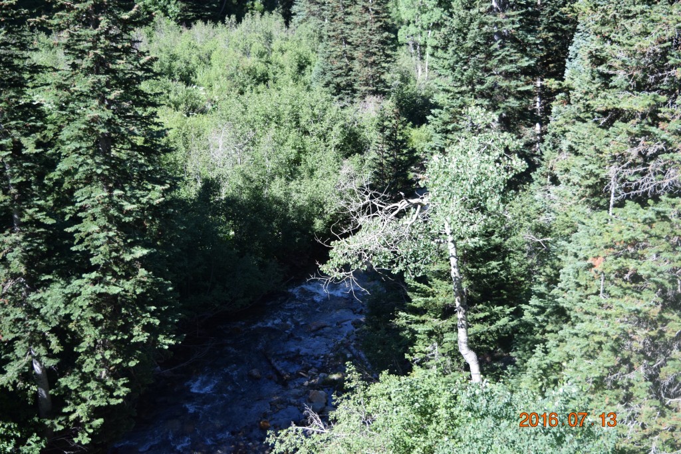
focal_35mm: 45
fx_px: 851
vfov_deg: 29.8
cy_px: 227
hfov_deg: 43.6
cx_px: 340
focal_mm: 30
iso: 560
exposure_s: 1/1000
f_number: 4.2
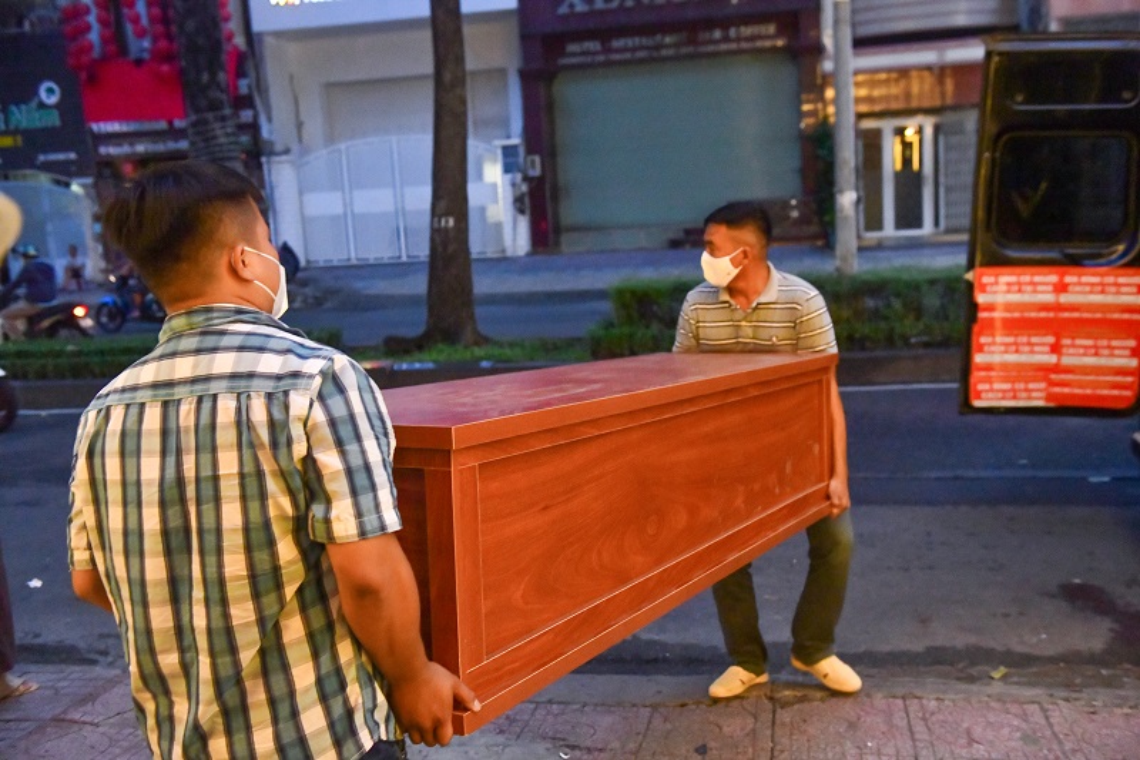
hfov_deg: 54.4
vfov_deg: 37.8
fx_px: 1108
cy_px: 380
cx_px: 570
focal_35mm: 35
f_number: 3.5
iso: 6400
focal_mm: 35
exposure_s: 1/200
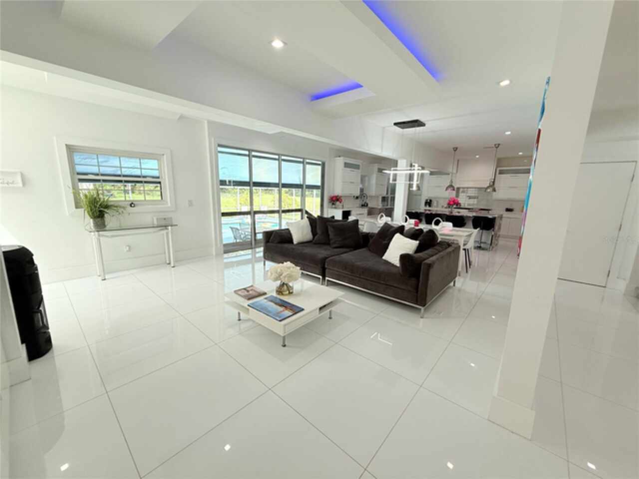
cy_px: 240
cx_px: 320
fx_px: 258
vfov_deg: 85.7
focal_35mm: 14
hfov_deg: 102.1
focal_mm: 2.22
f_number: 2.2
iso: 64
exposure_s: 1/128
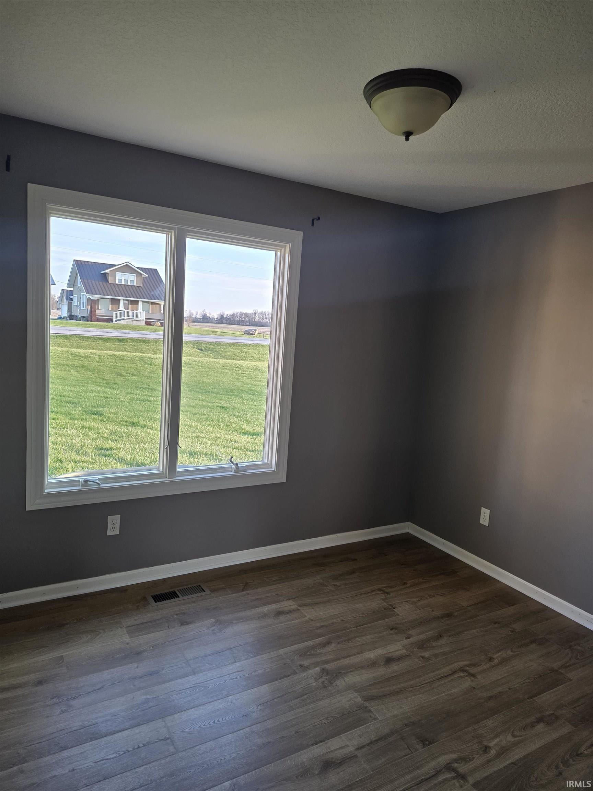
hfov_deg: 58.9
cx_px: 296
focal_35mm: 23
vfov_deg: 73.9
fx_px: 525
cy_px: 396
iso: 200
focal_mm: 6.25
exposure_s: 1/180
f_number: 1.7
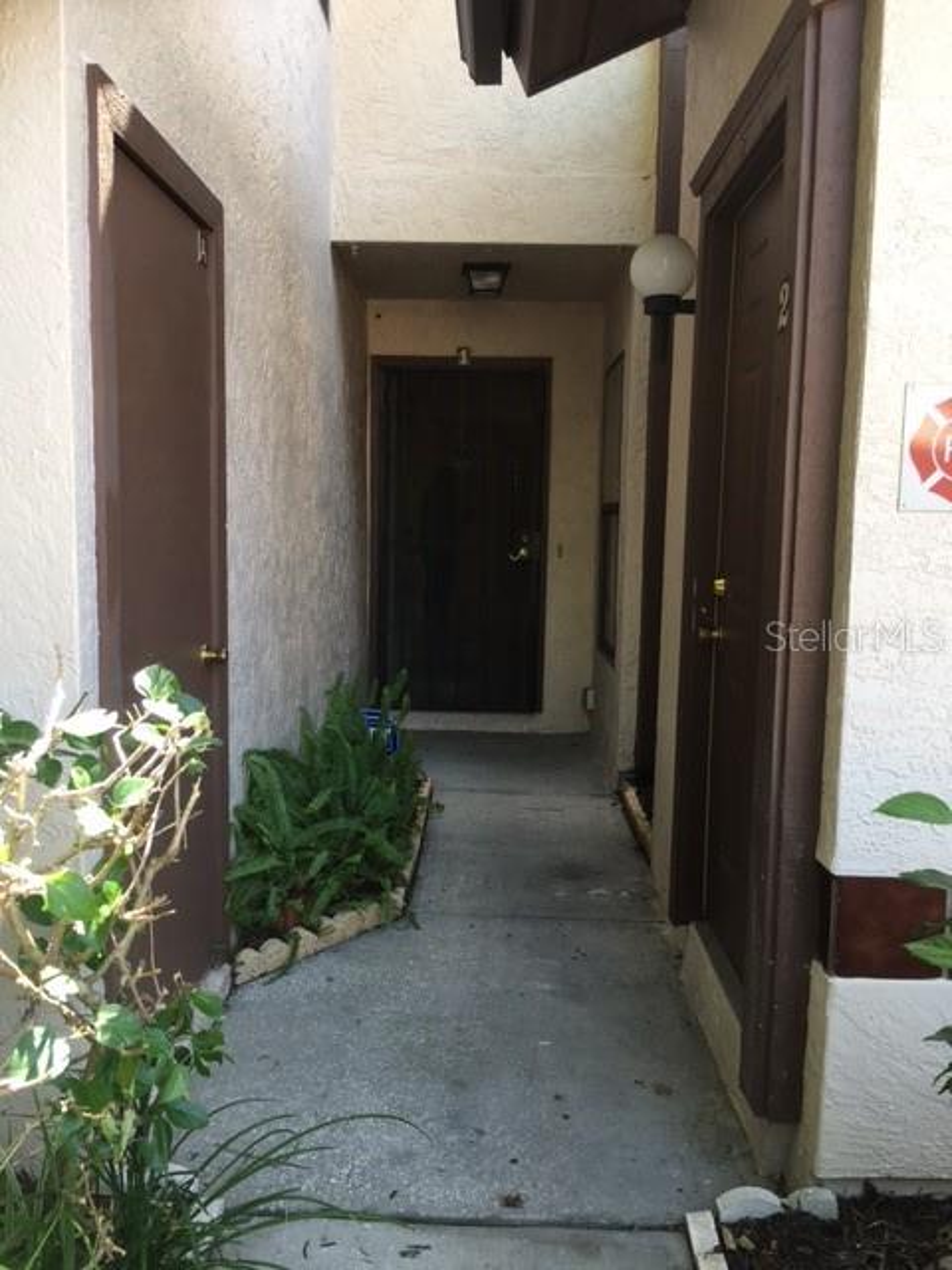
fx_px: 1063
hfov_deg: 48.2
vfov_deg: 61.7
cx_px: 476
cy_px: 635
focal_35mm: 29
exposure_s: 1/60
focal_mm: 4.15
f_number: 2.2
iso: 25
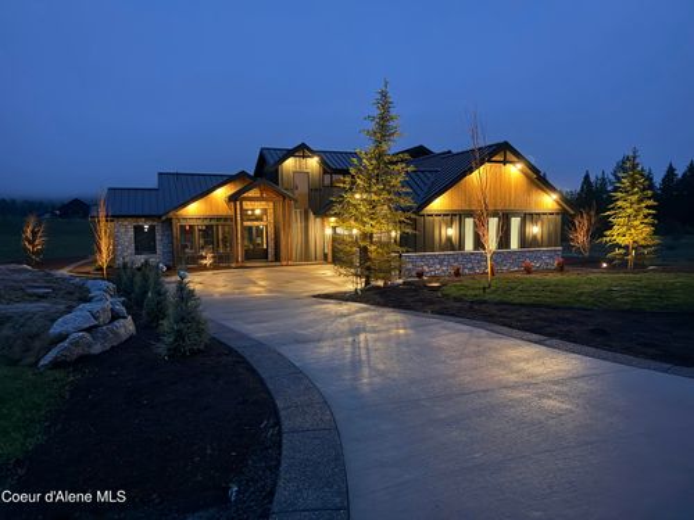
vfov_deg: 56.8
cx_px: 347
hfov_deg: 71.6
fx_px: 481
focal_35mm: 24
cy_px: 260
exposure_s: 1/15
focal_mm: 6.76
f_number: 1.78
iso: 2000
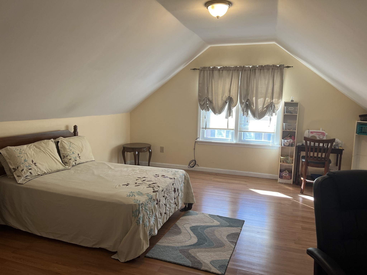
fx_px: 276
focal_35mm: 26
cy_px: 138
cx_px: 184
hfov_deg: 67.3
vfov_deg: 53.1
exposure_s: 1/60
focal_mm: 5.7
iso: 80
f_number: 1.5
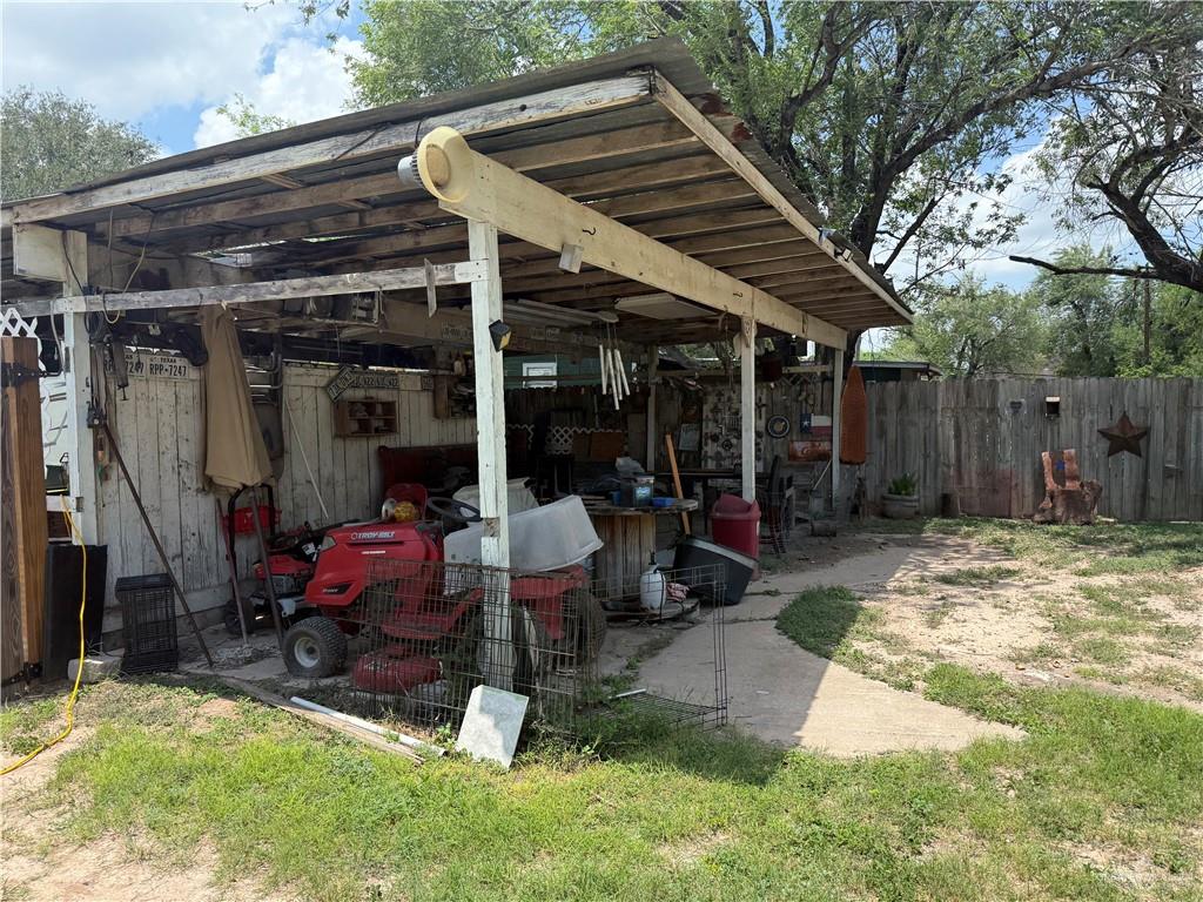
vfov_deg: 56.8
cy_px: 451
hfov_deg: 71.6
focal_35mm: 24
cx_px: 602
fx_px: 834
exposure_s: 1/3145
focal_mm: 6.76
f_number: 1.78
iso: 100
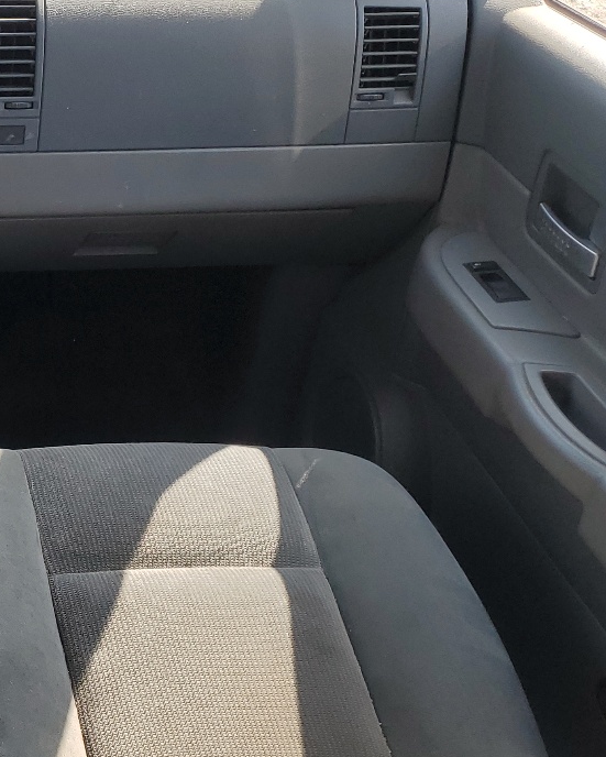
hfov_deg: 22.4
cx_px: -238
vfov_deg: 31.9
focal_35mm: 59
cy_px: 420
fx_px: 1322
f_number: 1.5
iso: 50
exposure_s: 1/588
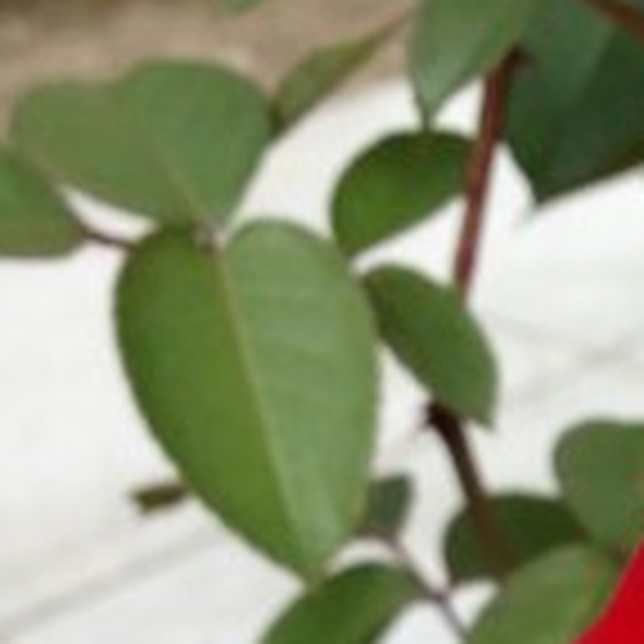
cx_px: 698
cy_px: 907
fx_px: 2610
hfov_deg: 13.8
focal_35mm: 124
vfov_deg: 13.4
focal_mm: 4.13
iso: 50
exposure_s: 1/423
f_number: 2.4
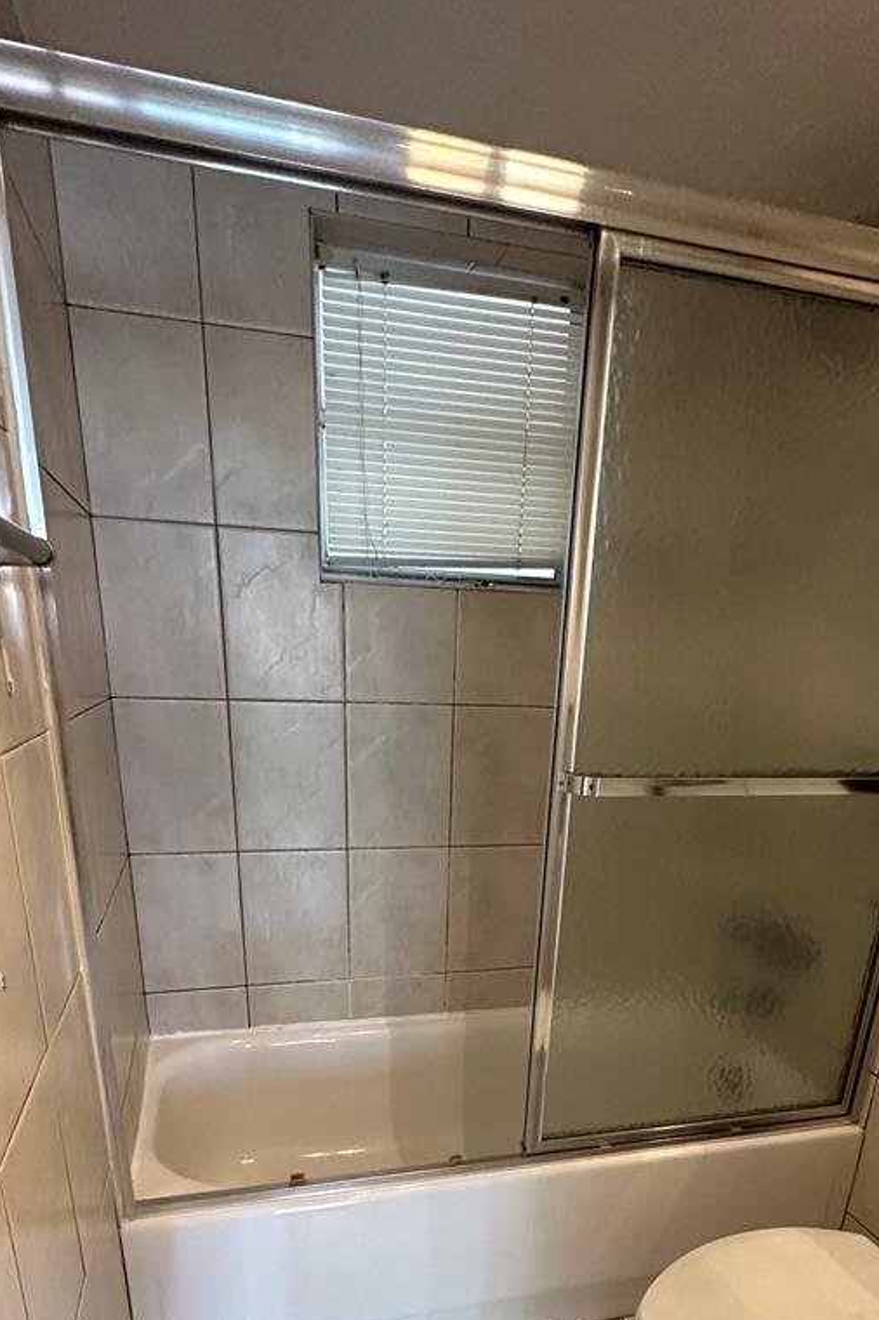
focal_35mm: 23
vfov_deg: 71.2
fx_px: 843
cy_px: 983
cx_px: 469
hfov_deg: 55.0
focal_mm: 2.22
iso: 400
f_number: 2.2
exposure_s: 1/60
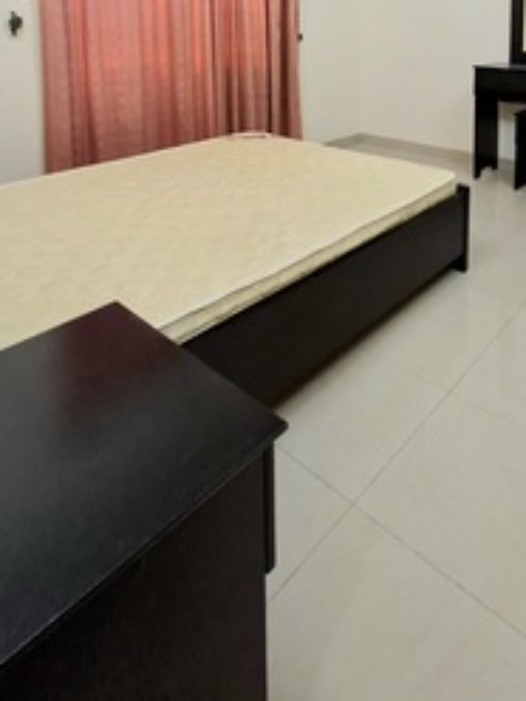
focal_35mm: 24
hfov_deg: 55.3
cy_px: 72
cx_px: 361
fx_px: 486
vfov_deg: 60.7
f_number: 2.2
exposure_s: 1/24
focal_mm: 1.74
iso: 200
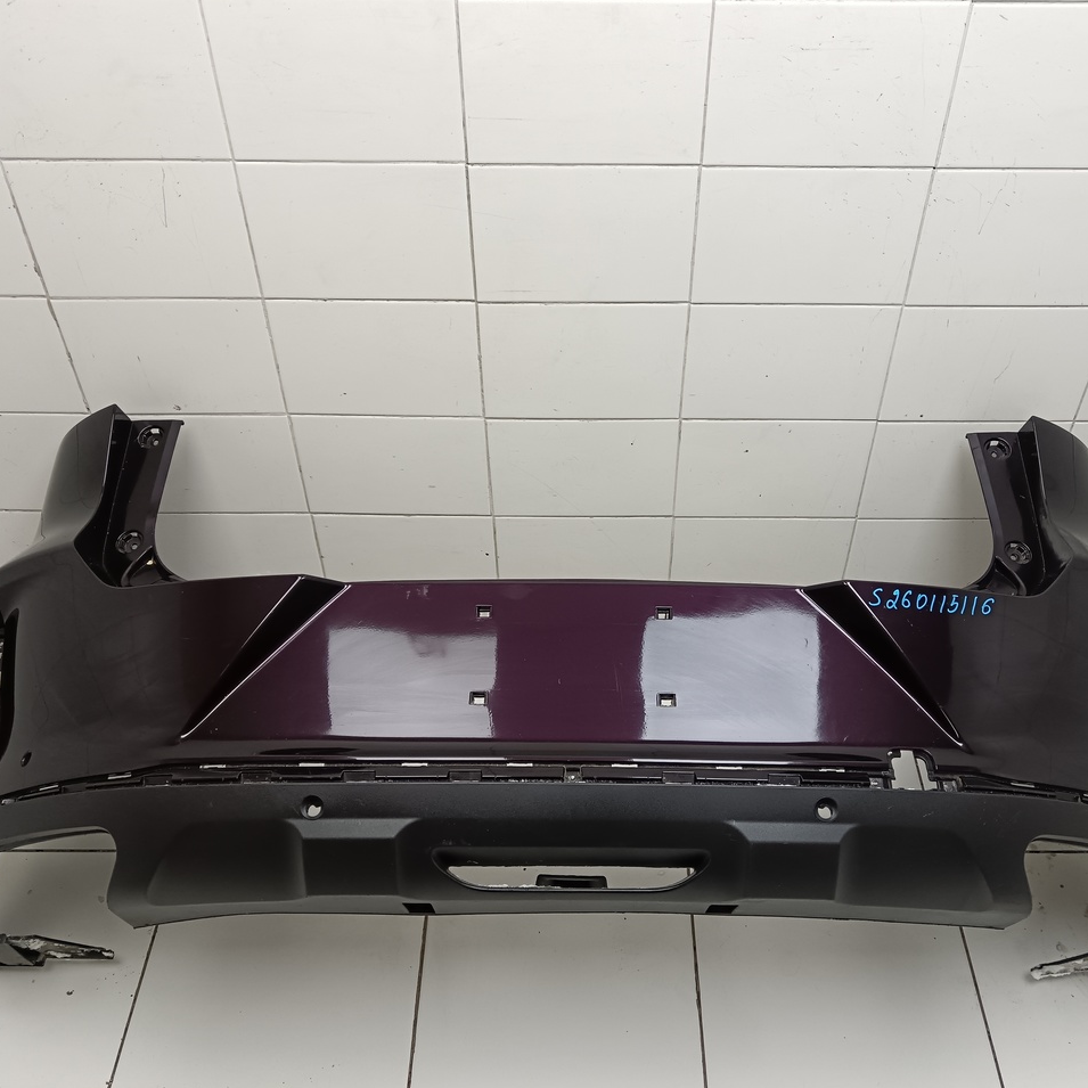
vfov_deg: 51.1
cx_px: 575
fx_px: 1138
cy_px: 545
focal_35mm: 32
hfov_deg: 51.1
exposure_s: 1/100
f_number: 1.9
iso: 366
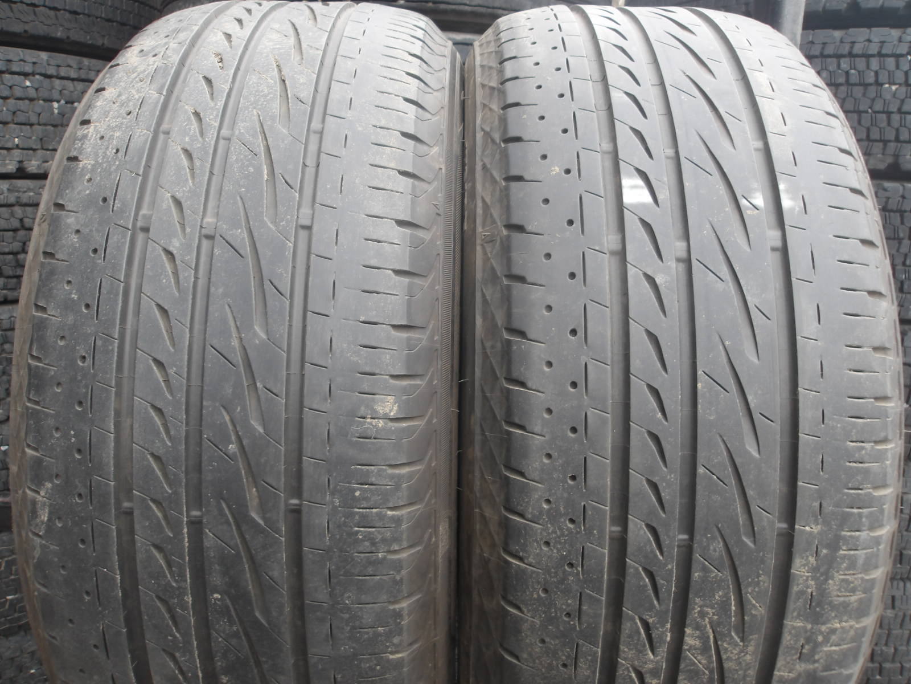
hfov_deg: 65.3
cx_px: 456
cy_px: 342
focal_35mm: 27
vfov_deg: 51.4
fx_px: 711
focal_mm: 4.9
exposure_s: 1/36
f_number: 3
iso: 100
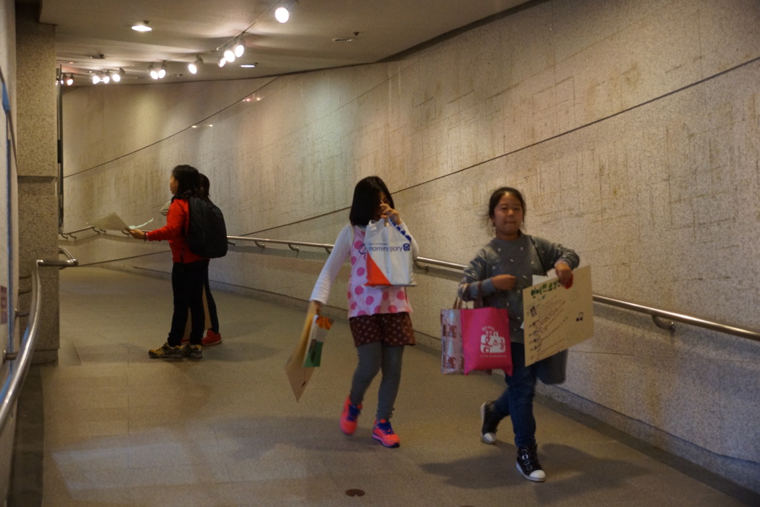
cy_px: 254
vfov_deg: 31.9
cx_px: 380
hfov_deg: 46.4
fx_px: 887
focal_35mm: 42
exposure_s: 1/60
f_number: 4
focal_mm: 28
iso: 1250
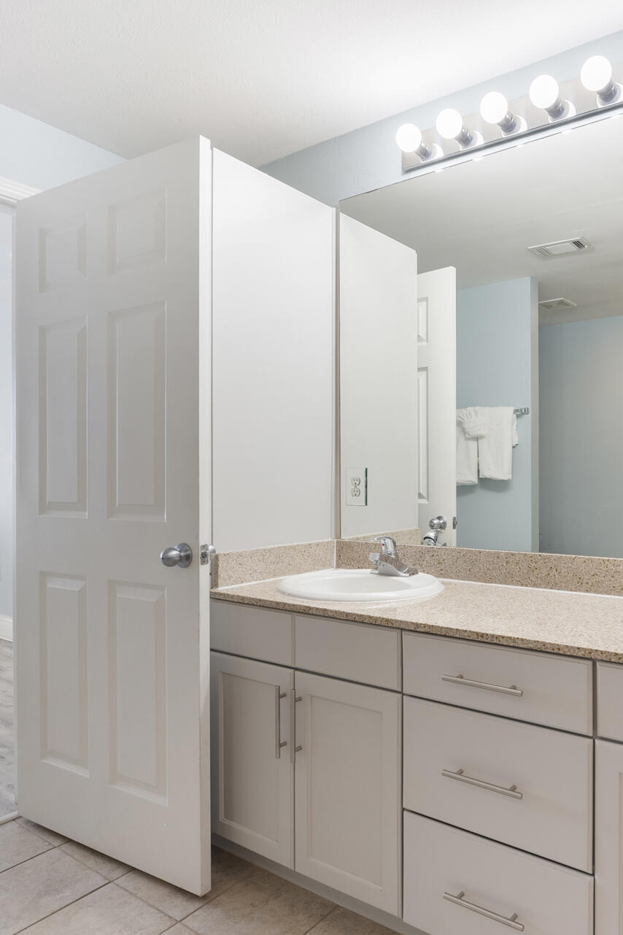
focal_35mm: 25
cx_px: 426
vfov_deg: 71.5
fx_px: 649
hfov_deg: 50.2
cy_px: 469
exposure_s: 1/6
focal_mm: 16
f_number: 8
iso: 320
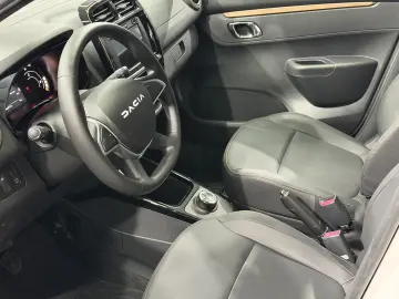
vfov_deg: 30.3
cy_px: 150
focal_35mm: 48
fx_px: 553
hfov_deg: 39.7
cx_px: 200
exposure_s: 1/25
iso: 640
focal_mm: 6.76
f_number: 1.78
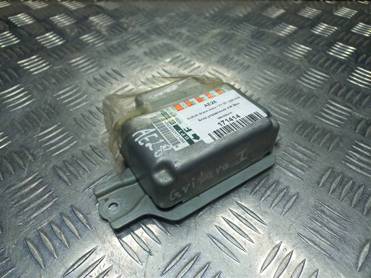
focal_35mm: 25
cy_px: 139
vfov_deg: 54.9
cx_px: 186
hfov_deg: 69.4
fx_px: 268
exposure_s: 1/100
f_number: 1.8
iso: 32
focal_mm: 4.6
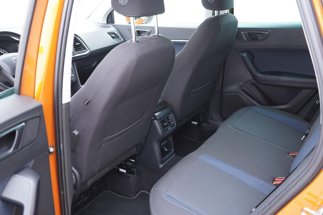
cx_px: 162
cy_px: 108
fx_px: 323
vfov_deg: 36.9
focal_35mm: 36
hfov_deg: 53.1
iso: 640
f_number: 2.8
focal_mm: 24
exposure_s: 1/40
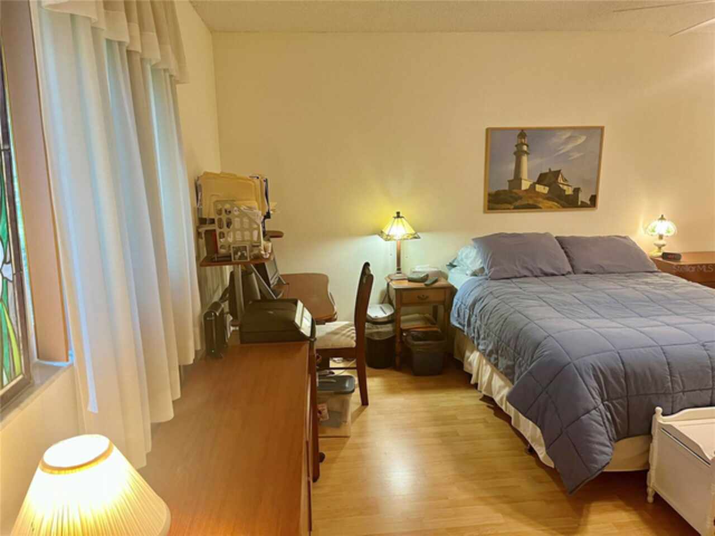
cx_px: 358
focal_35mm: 26
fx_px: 537
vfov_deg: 53.1
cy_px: 268
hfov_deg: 67.3
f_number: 1.6
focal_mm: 5.1
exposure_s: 1/60
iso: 125
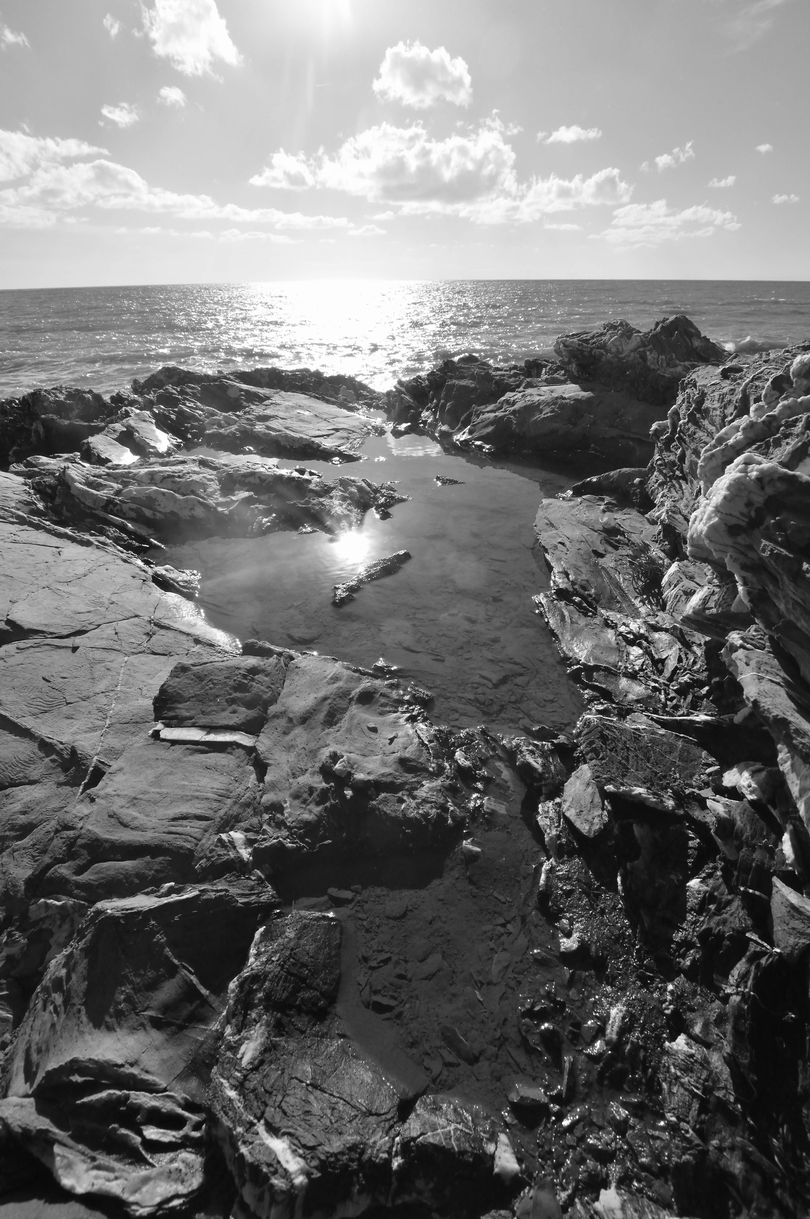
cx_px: 405
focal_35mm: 15
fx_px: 507
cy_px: 610
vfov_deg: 100.4
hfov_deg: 77.2
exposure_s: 1/2500
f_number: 10
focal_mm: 10
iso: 800
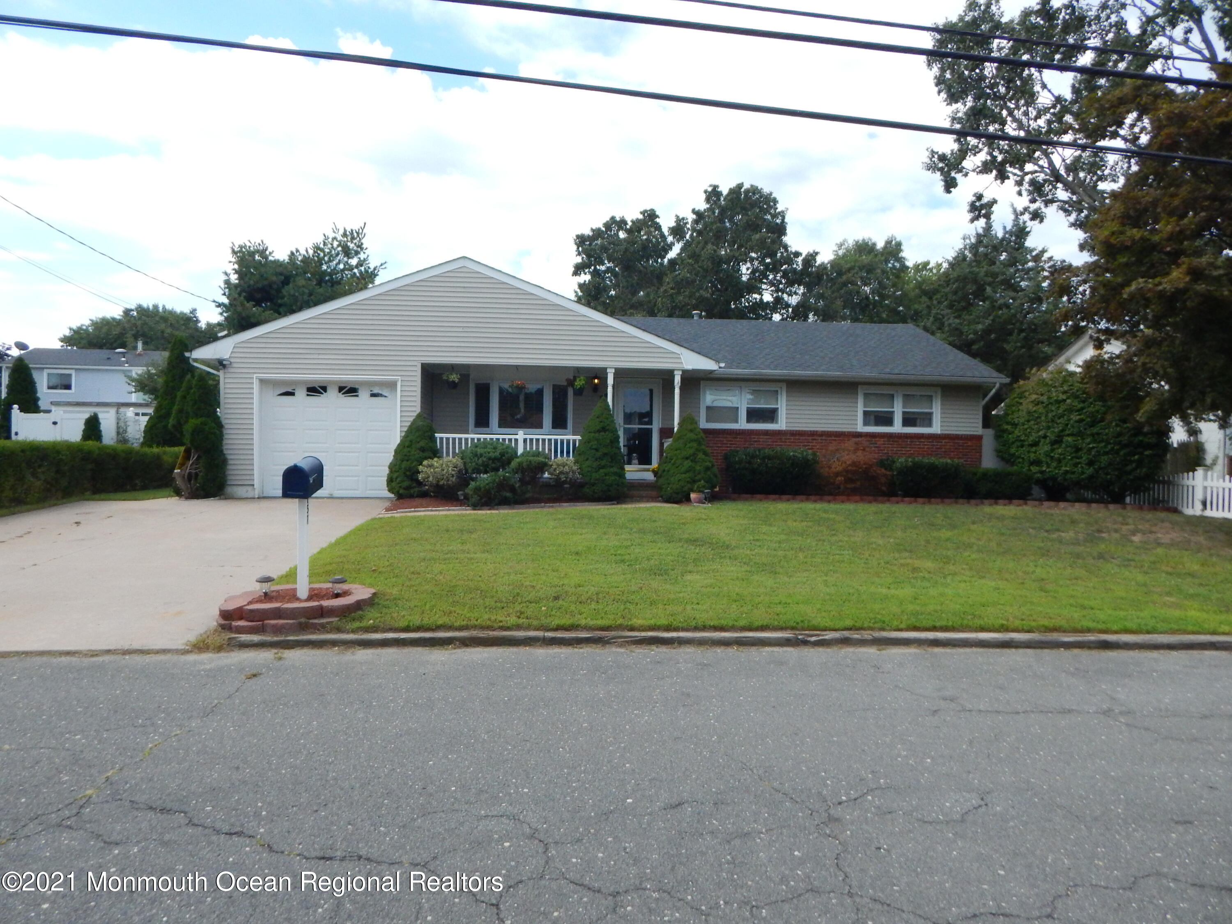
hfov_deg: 76.4
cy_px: 462
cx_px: 616
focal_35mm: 22
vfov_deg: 61.1
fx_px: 783
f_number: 6
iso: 400
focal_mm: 4
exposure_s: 1/1500
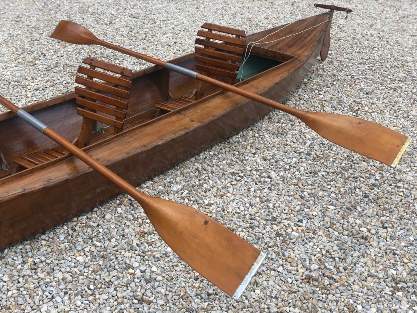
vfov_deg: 28.0
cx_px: 208
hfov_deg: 36.8
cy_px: 156
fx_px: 626
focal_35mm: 52
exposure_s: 1/120
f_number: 2.4
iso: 16
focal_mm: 6
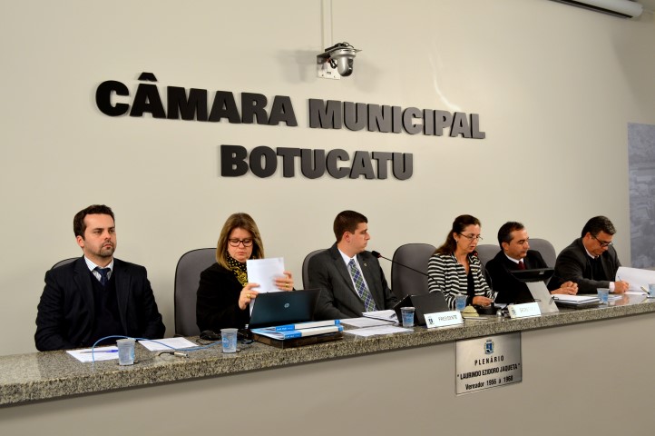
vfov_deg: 36.8
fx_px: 654
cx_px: 328
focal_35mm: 36
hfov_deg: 53.2
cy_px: 218
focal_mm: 24
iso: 400
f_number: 5.6
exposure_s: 1/50
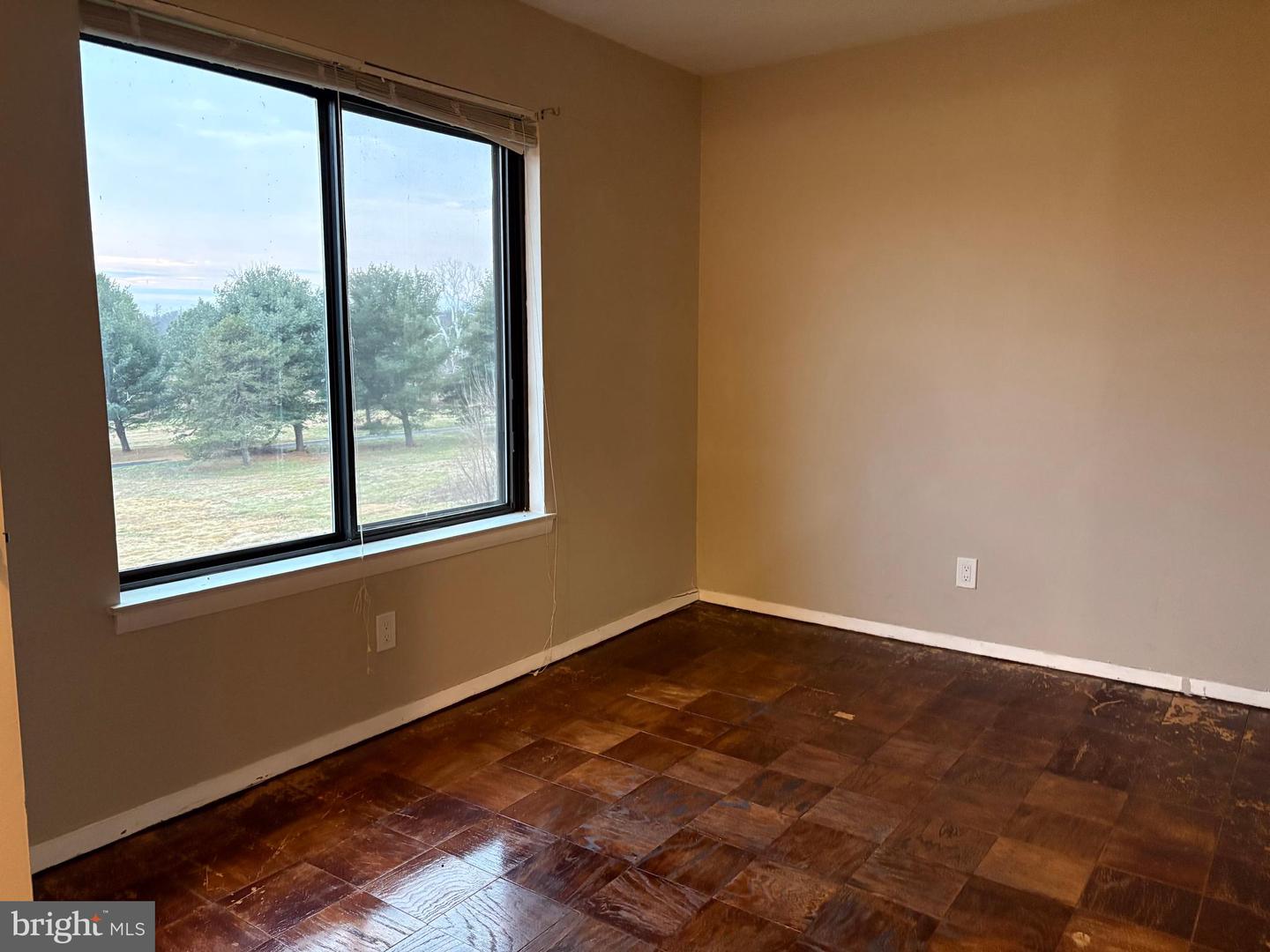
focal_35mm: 26
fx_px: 954
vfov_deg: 53.1
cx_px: 635
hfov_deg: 67.3
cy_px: 476
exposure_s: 1/60
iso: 400
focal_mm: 5.96
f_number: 1.6
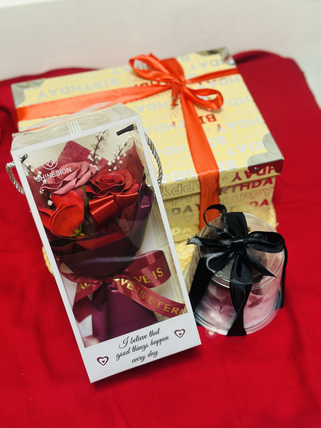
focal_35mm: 48
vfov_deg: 39.7
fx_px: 593
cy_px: 214
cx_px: 160
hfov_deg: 30.3
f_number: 1.78
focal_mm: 6.86
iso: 320
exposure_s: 1/33
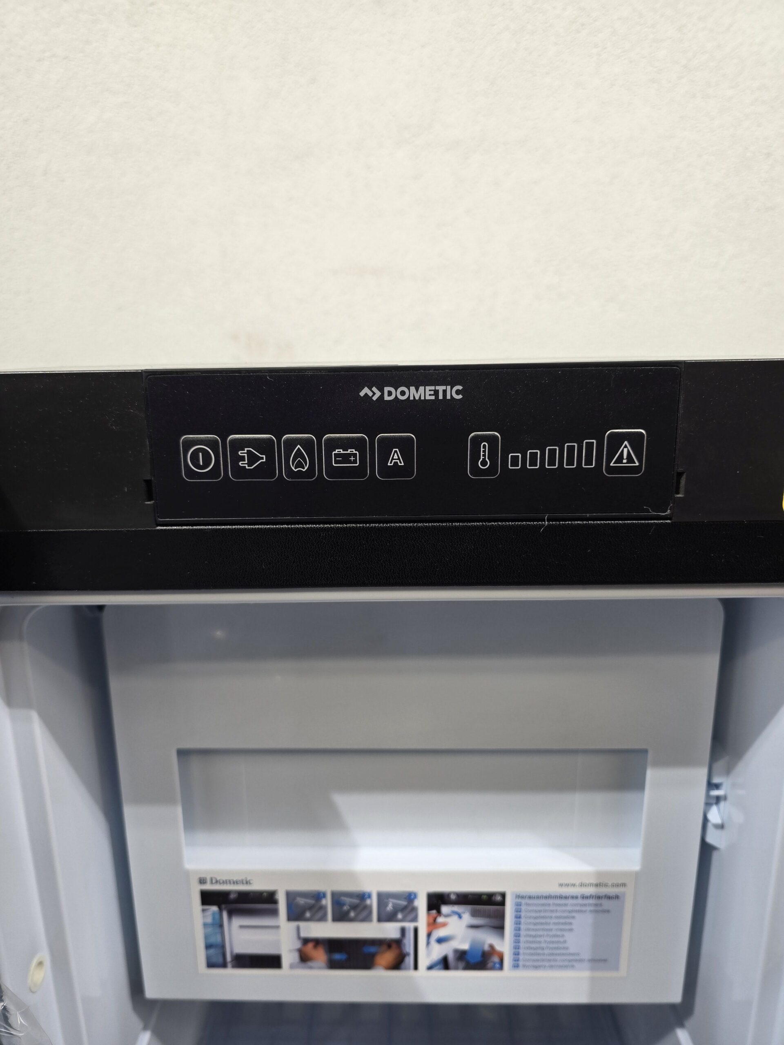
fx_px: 695
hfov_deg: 58.9
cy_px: 522
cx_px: 392
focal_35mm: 23
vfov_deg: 73.9
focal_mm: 6.3
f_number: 1.7
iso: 64
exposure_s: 1/100
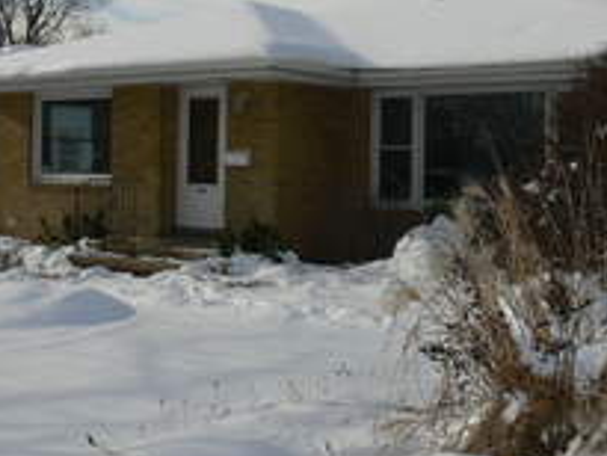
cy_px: 169
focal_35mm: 76
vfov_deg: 19.4
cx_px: 412
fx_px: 1333
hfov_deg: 25.5
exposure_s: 1/500
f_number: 5.6
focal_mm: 8.8
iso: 80
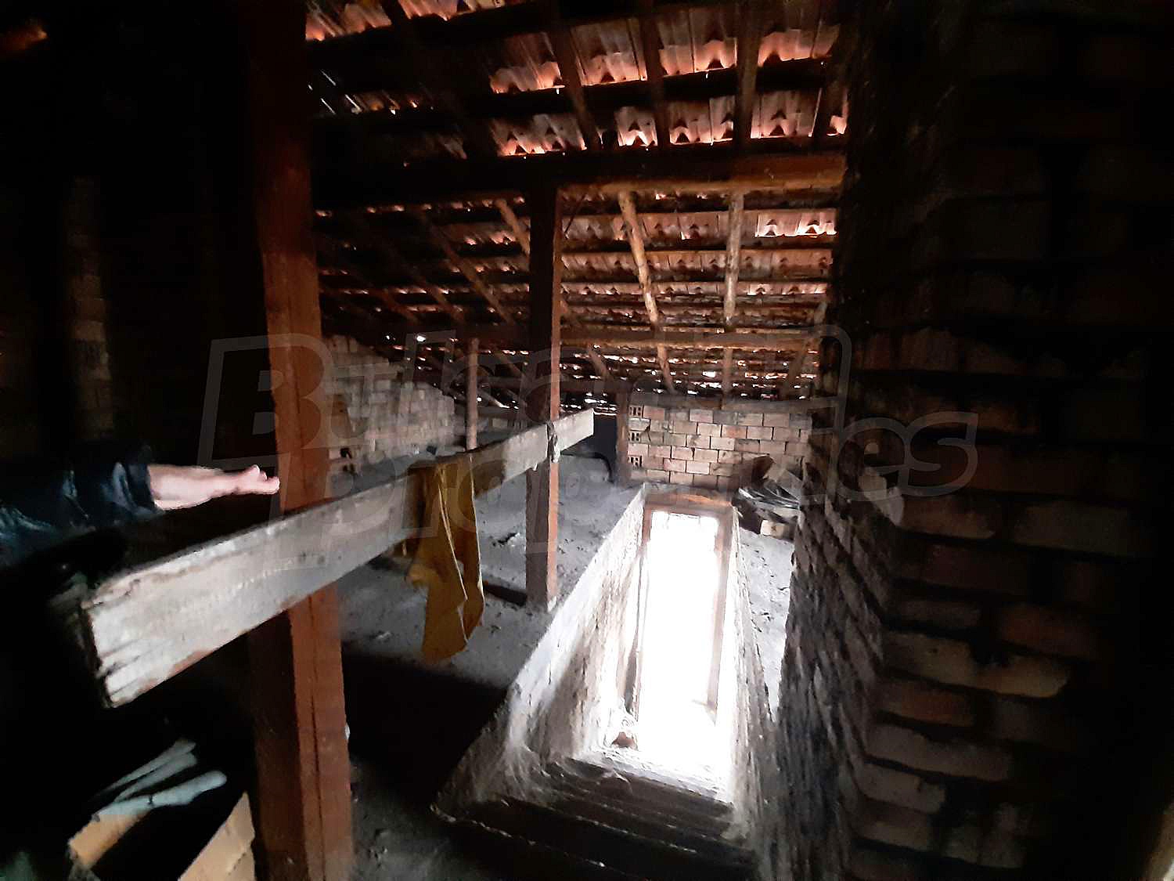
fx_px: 441
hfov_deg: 106.2
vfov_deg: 89.9
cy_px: 440
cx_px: 587
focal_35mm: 13
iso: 1600
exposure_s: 1/10
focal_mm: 1.42
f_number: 2.2
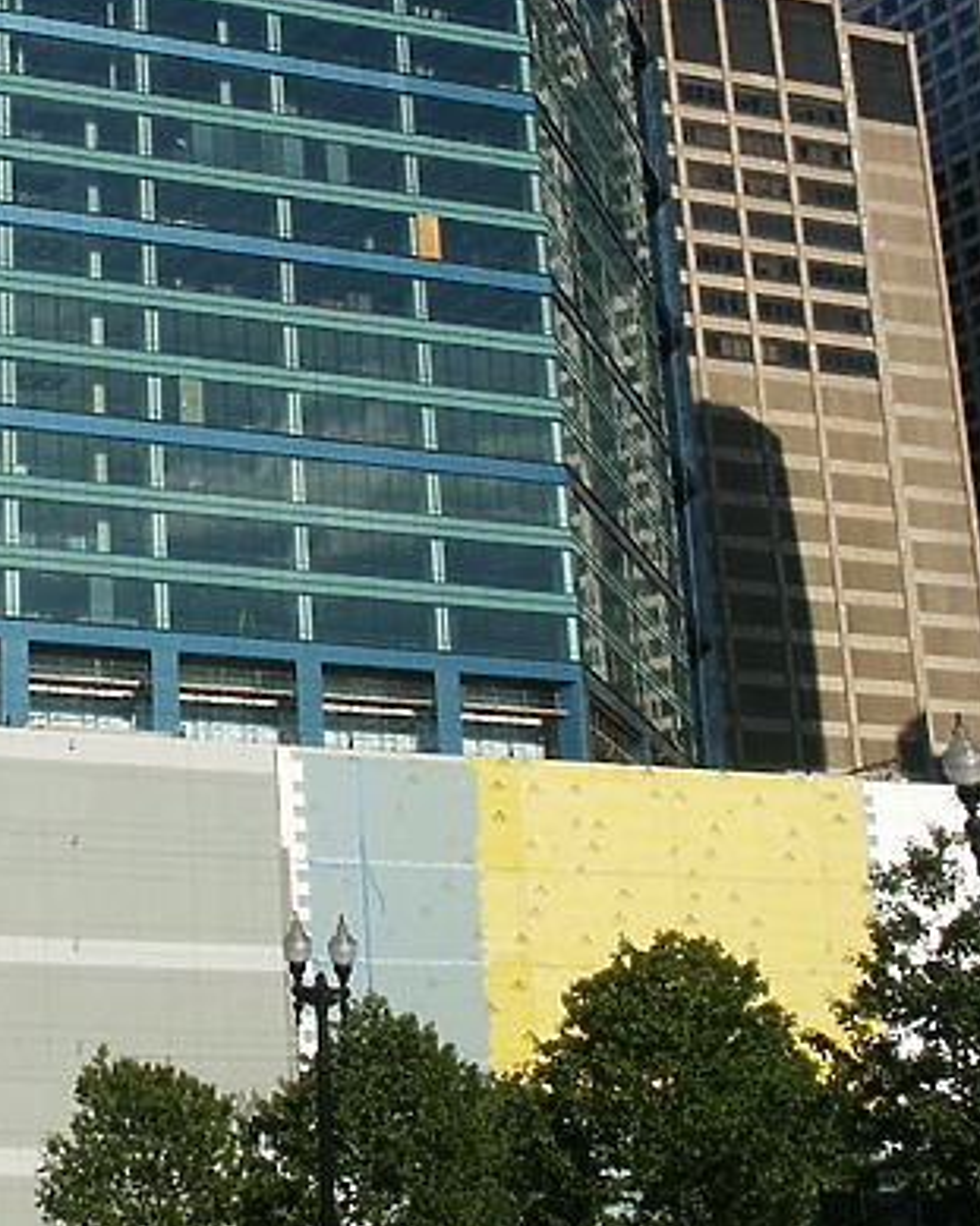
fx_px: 2865
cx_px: -61
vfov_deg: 23.7
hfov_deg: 18.7
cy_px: 211
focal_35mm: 79
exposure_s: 1/350
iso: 64
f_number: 6.7
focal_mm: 7.18
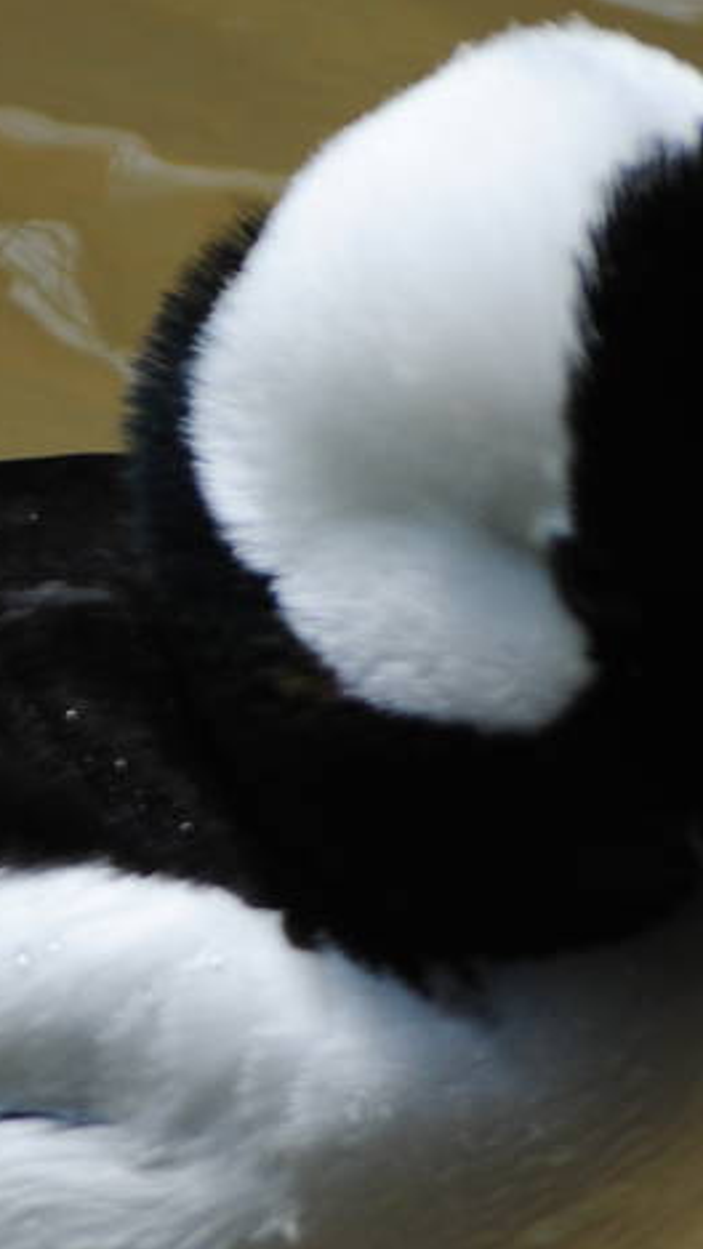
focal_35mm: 537
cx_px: -317
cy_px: 931
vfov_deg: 4.0
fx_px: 17786
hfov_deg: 2.3
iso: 140
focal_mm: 100
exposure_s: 1/500
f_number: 5.6
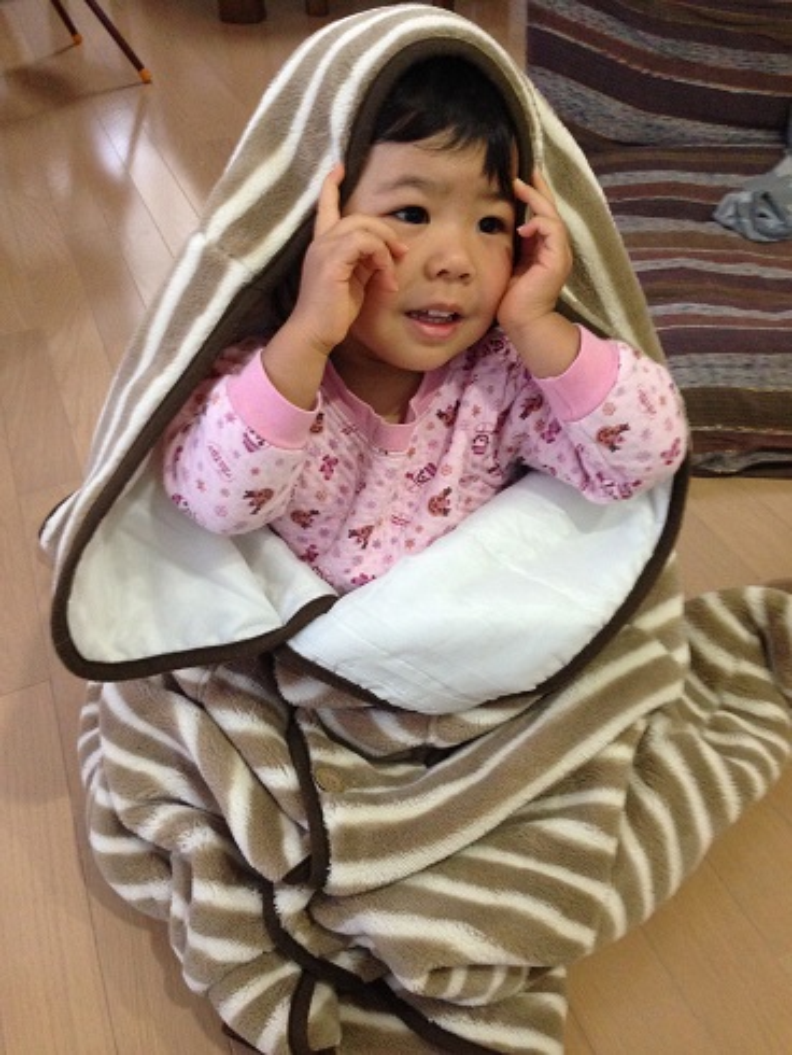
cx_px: 396
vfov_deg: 55.3
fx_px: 1006
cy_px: 528
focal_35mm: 33
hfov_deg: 43.0
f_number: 2.4
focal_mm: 4.12
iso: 250
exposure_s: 1/20
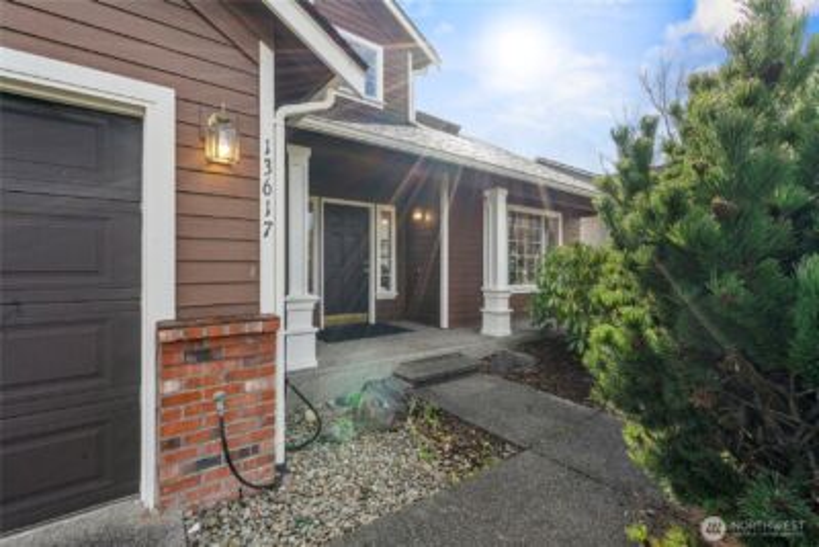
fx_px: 364
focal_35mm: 16
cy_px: 274
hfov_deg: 96.7
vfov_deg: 73.8
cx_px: 410
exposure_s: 1/80
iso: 200
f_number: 13
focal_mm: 16
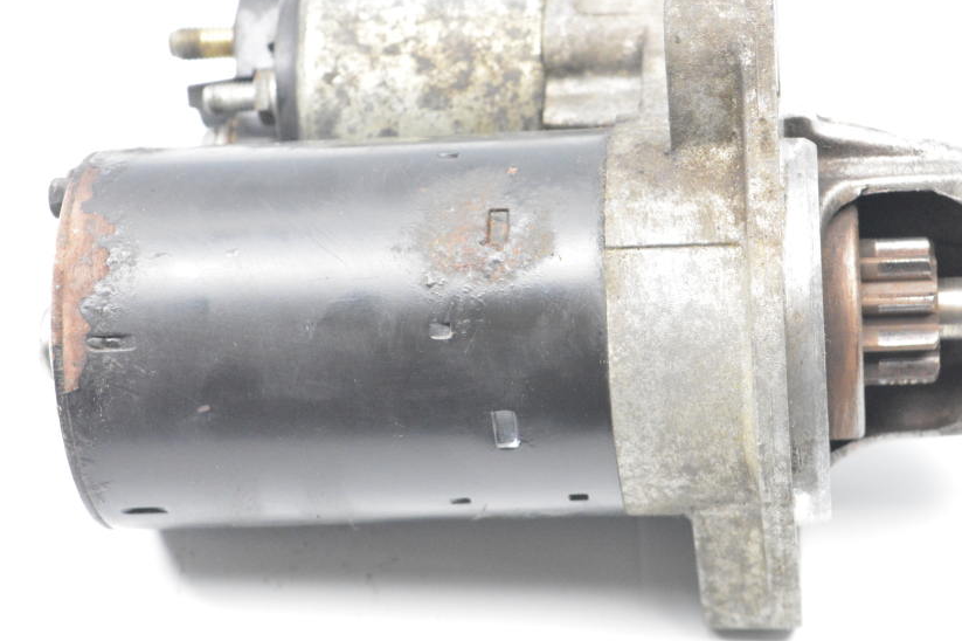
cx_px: 597
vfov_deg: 13.3
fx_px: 2741
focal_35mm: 103
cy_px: 301
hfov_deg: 19.9
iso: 6400
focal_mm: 55
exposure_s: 1/200
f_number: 7.1
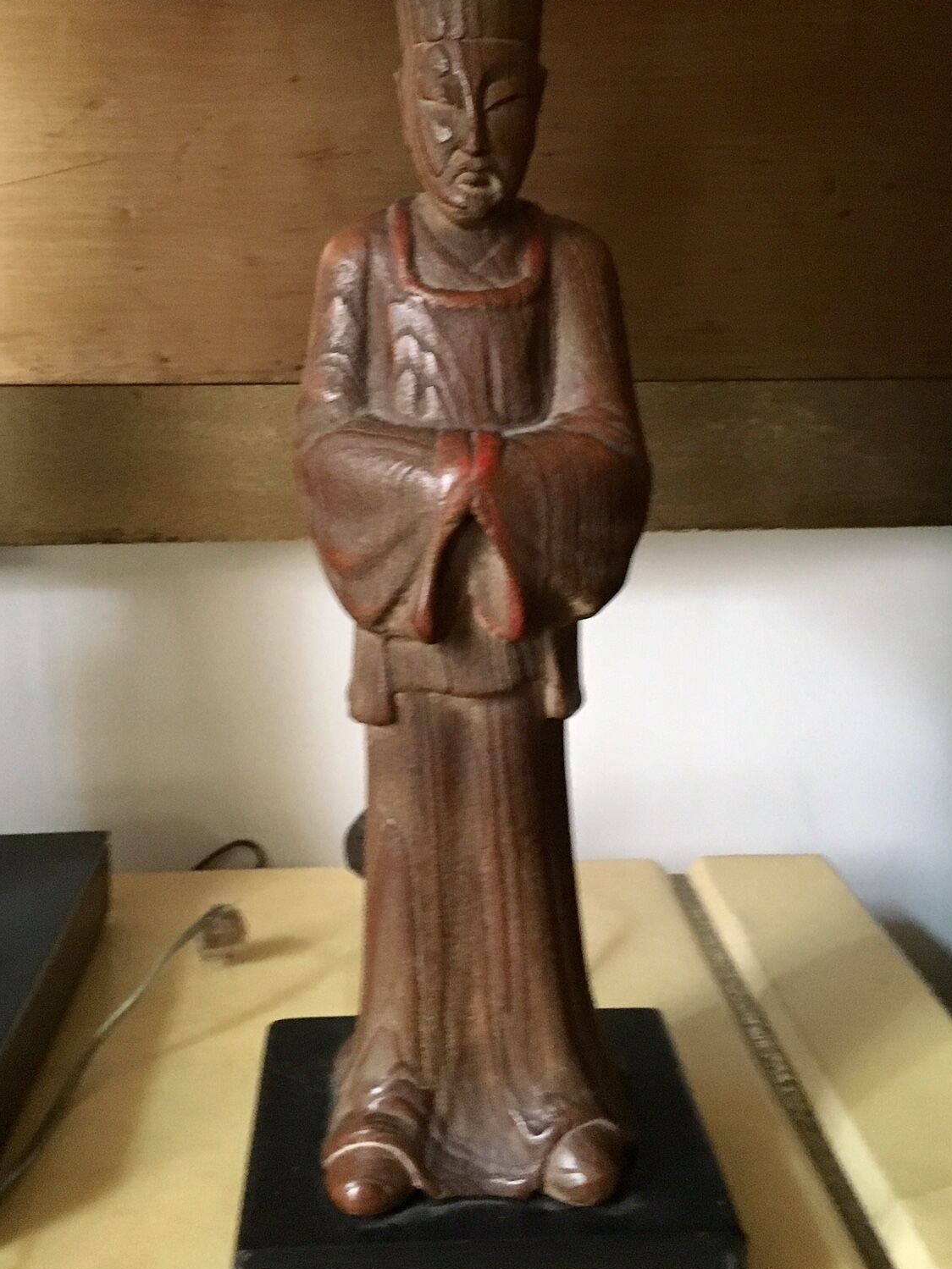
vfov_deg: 47.3
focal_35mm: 39
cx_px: 490
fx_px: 1430
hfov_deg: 36.8
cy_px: 455
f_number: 2.2
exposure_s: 1/17
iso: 250
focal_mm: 4.15
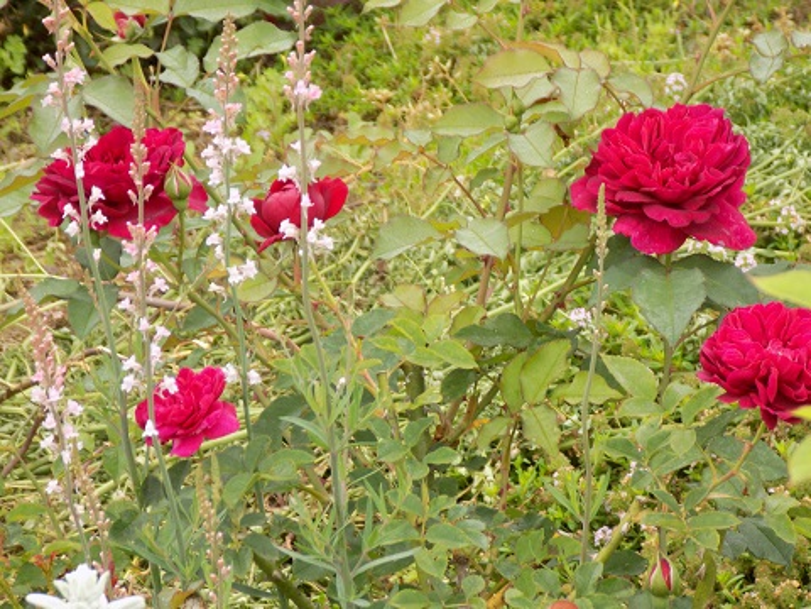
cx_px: 406
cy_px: 304
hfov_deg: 9.1
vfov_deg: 6.8
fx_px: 5084
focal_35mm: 217
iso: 100
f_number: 5.5
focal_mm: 38.6
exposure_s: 1/30
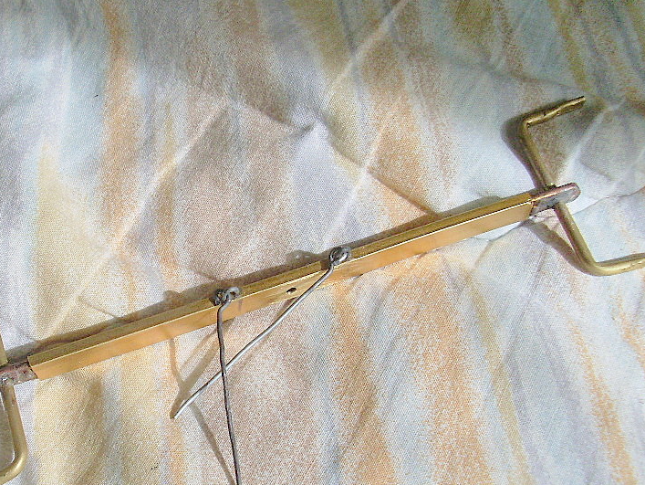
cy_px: 320
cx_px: 216
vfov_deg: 26.4
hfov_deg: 34.6
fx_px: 1025
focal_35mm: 55
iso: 80
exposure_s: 1/125
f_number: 7.7
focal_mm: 6.3
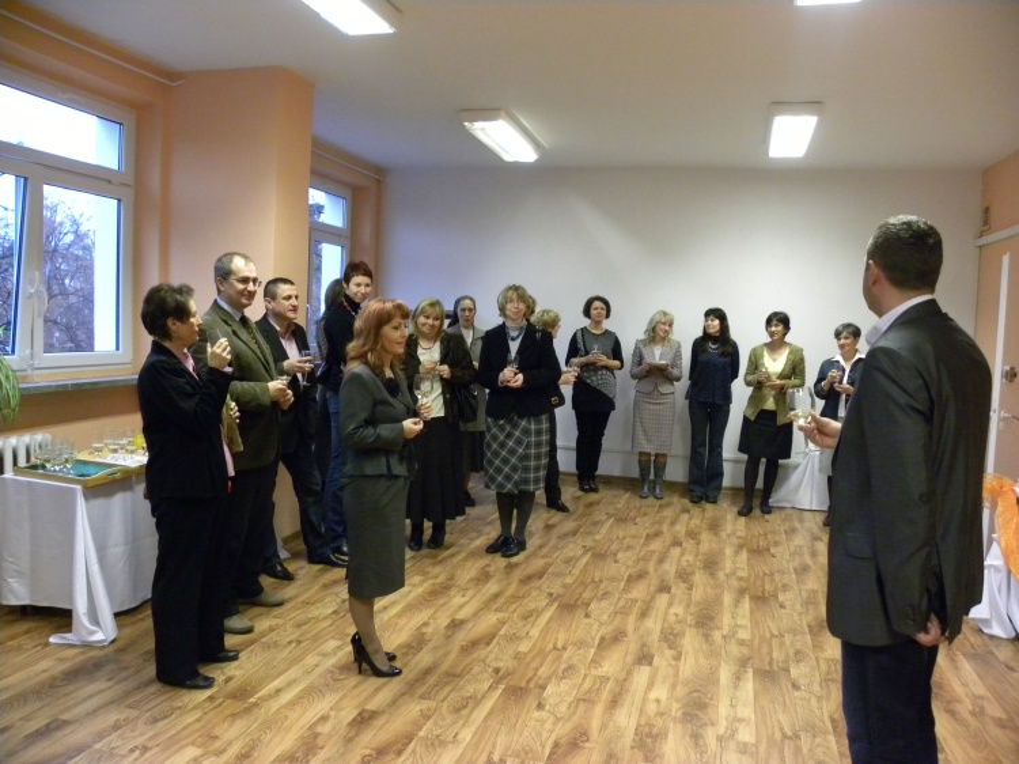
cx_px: 510
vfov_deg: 53.0
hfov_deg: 67.3
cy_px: 382
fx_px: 765
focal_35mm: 26
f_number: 2.8
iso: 400
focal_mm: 4.6
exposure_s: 1/30.5
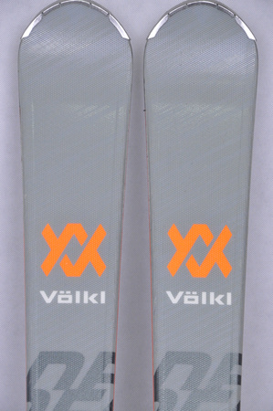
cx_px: 136
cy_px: 206
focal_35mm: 158
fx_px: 1796
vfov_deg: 13.1
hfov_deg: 8.7
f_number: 8
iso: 3200
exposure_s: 1/125
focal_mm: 105
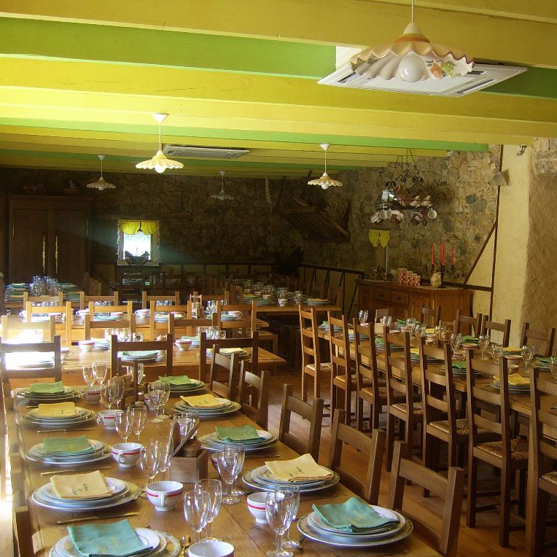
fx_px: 819
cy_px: 279
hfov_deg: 37.2
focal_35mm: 45
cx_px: 359
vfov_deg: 37.6
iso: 85
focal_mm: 7.8
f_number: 2.8
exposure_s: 1/30
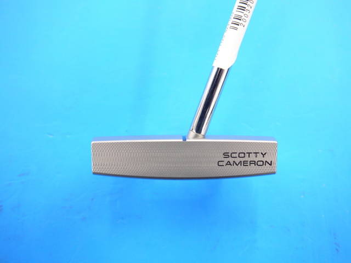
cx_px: 176
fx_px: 304
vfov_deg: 46.8
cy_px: 132
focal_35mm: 30
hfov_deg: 60.0
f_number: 3.6
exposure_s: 1/125
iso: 800
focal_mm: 15
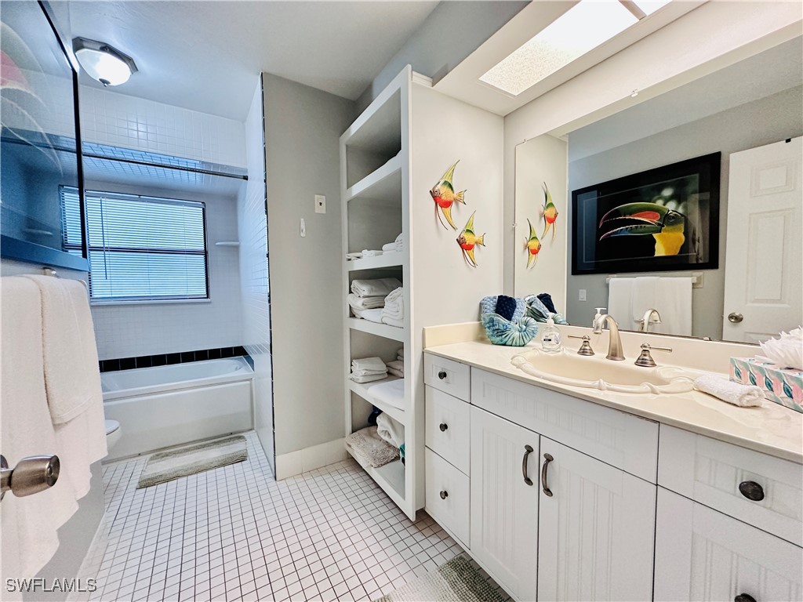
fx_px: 325
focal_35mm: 14
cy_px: 301
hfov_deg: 102.1
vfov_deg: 85.7
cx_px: 402
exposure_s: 1/120
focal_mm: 2.22
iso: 320
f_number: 2.2
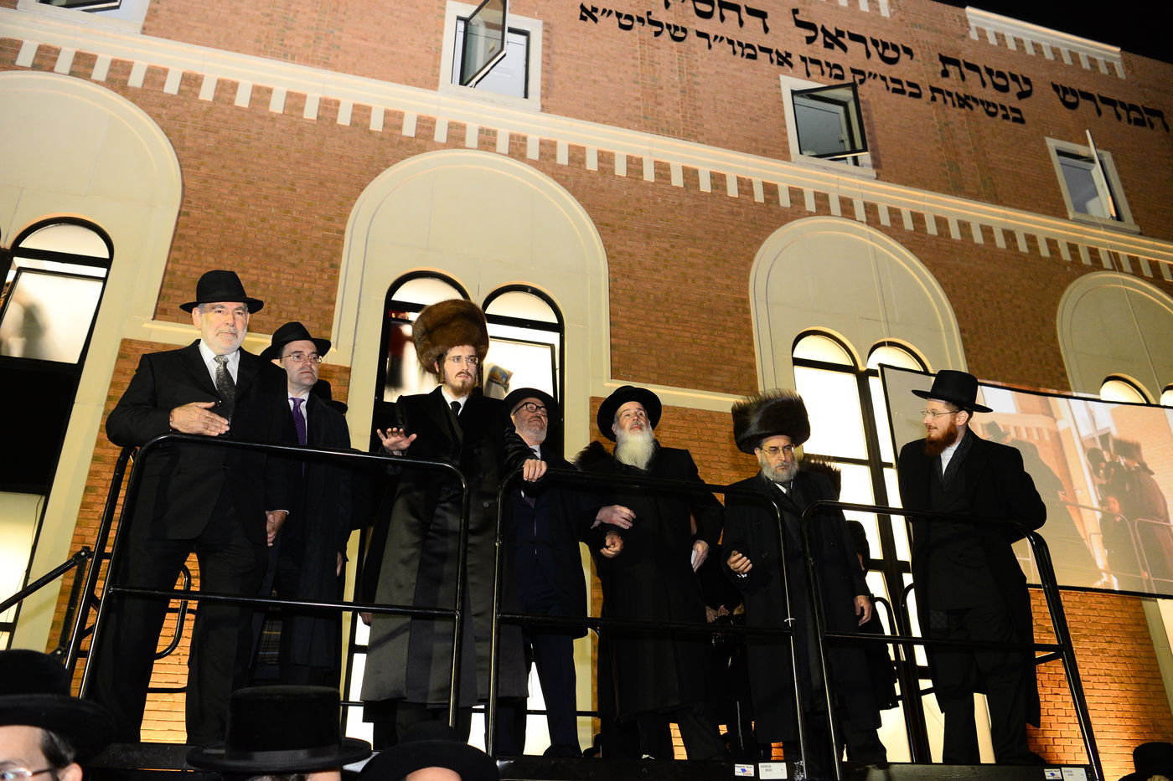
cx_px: 586
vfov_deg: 45.0
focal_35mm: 29
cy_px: 390
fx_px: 945
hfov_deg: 63.7
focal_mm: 29
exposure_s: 1/100
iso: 2500
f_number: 4
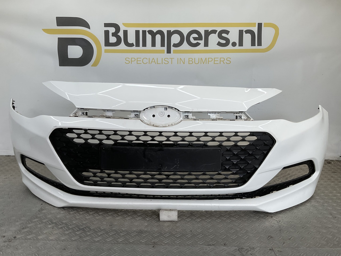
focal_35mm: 29
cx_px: 170
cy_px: 128
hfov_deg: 61.7
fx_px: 286
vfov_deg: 48.2
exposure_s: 1/394
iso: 16
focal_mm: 3
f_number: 1.8
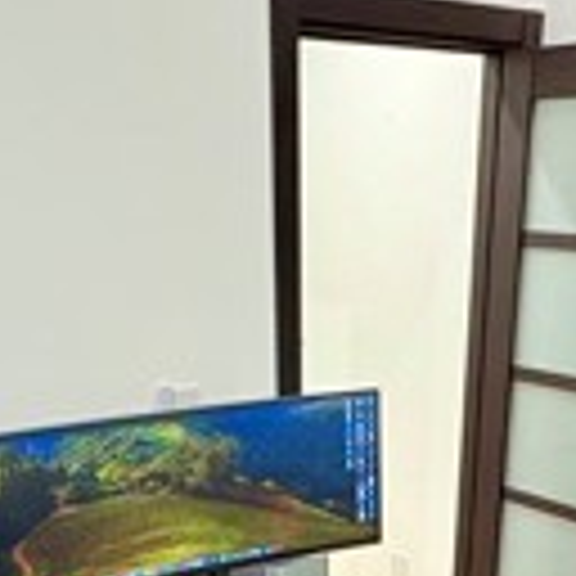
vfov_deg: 23.2
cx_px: 342
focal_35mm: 62
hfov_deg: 27.7
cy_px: 824
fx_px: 1167
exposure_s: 1/60
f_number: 2.2
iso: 320
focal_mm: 2.22
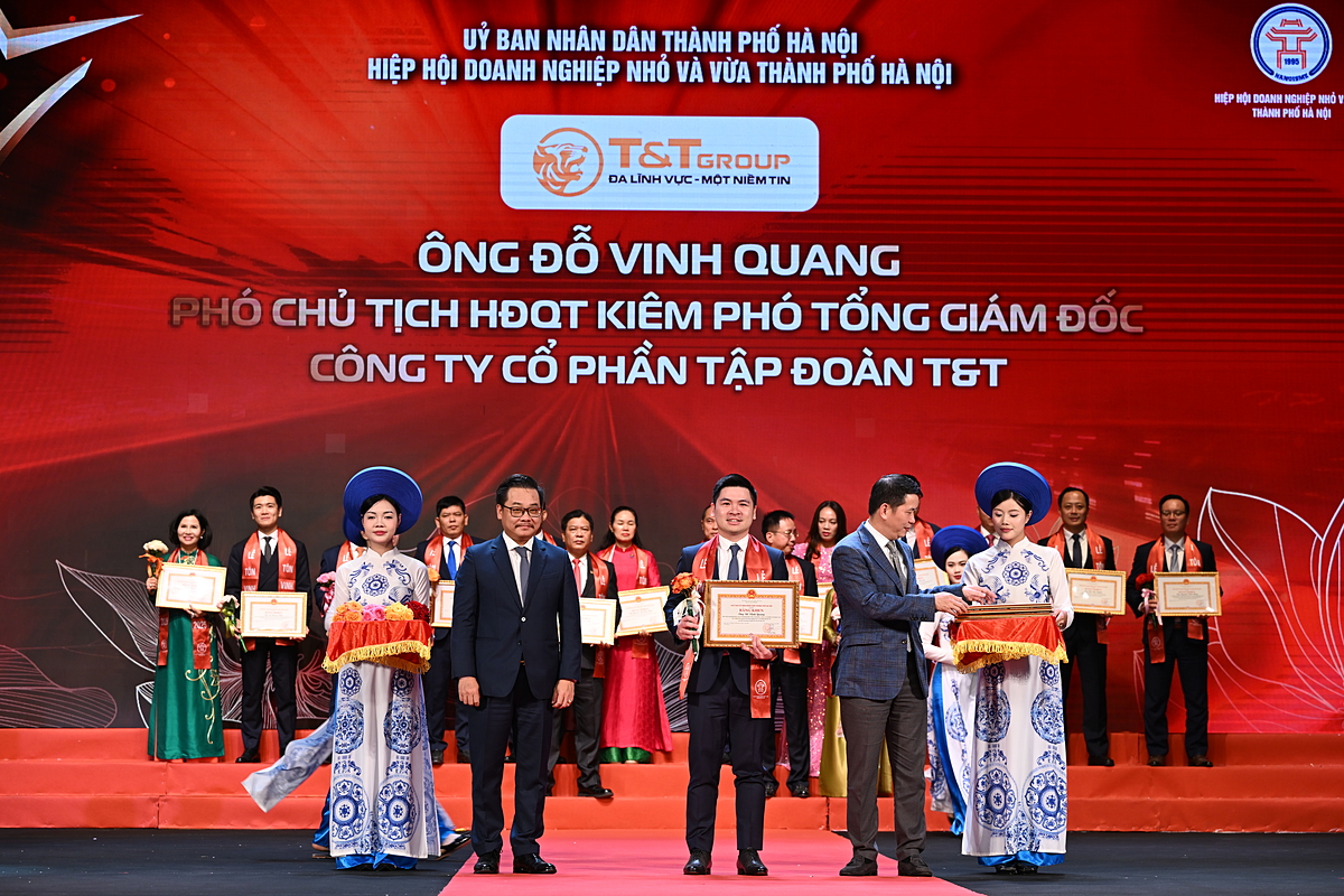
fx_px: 3845
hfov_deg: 19.8
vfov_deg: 13.3
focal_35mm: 103
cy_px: 448
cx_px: 672
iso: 320
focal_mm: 103
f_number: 4.5
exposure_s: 1/125
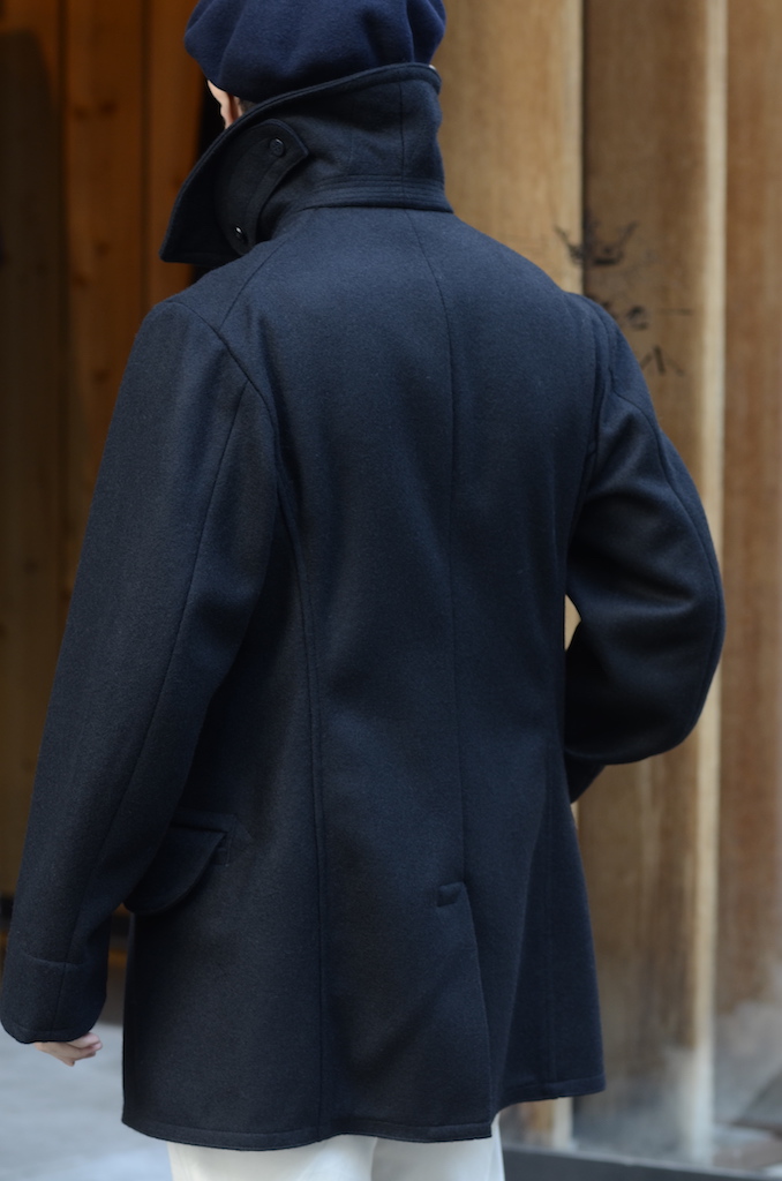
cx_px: 391
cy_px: 590
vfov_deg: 16.1
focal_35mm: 128
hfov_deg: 10.7
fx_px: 4174
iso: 320
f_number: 1.8
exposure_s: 1/60
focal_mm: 85
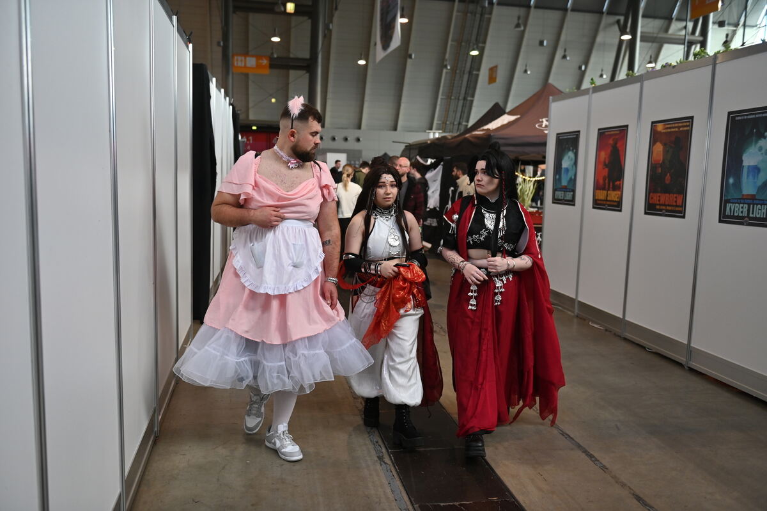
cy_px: 256
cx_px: 384
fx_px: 681
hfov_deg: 58.7
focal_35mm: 32
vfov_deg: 41.1
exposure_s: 1/200
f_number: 2.8
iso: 800
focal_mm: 32
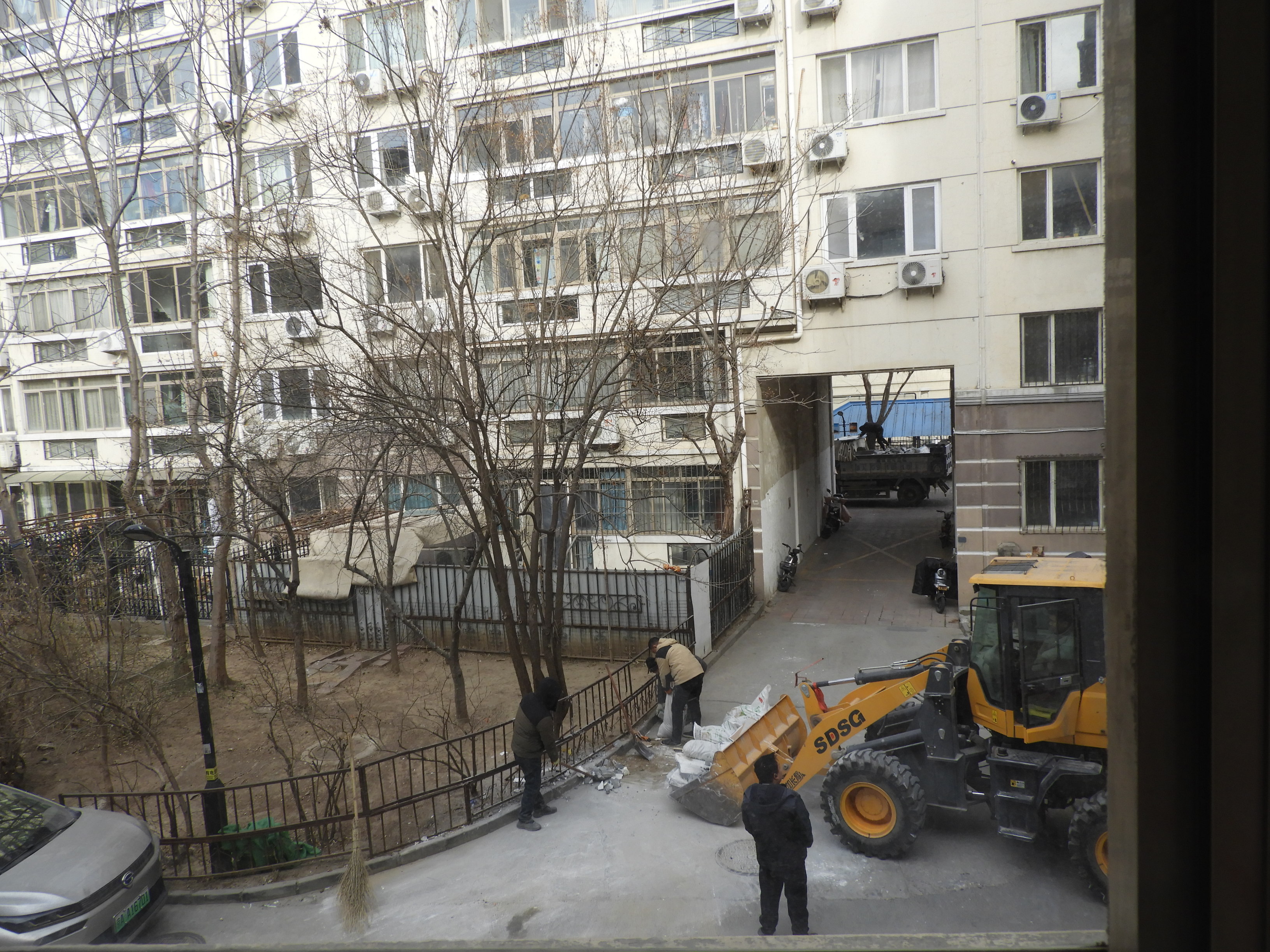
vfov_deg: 56.8
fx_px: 881
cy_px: 476
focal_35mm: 24
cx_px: 635
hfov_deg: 71.6
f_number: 3.3
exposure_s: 1/400
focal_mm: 4.3
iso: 100
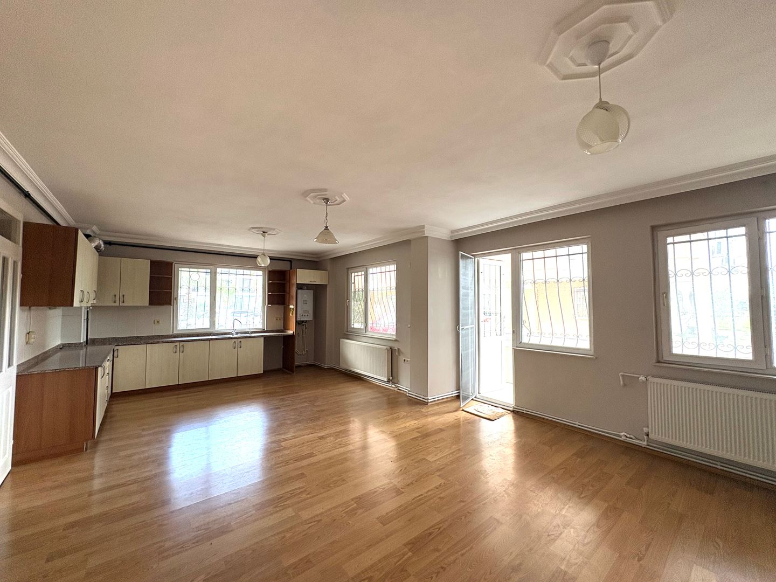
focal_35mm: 14
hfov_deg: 102.1
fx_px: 314
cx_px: 388
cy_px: 291
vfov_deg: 85.7
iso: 125
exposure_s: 1/99
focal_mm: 2.22
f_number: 2.2
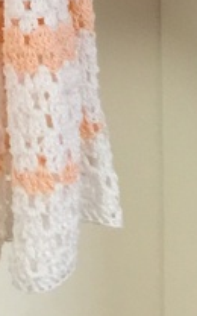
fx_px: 1014
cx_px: -111
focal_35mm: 118
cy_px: -251
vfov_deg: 15.3
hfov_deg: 10.7
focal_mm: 4.15
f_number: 2.2
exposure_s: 1/17
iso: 100
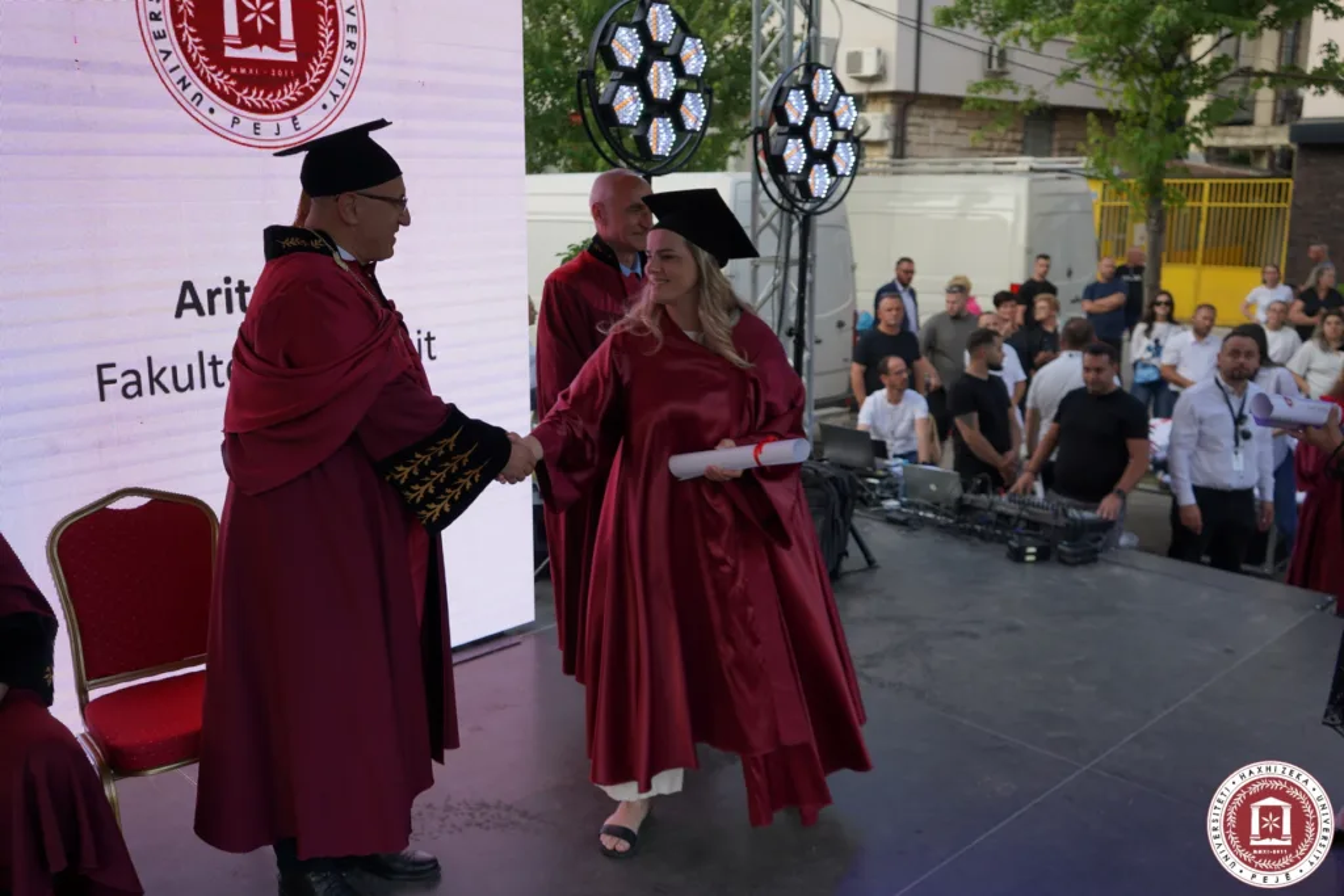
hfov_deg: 60.3
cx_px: 672
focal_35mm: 31
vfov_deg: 42.3
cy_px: 448
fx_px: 1157
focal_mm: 31
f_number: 4
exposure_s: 1/160
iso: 125
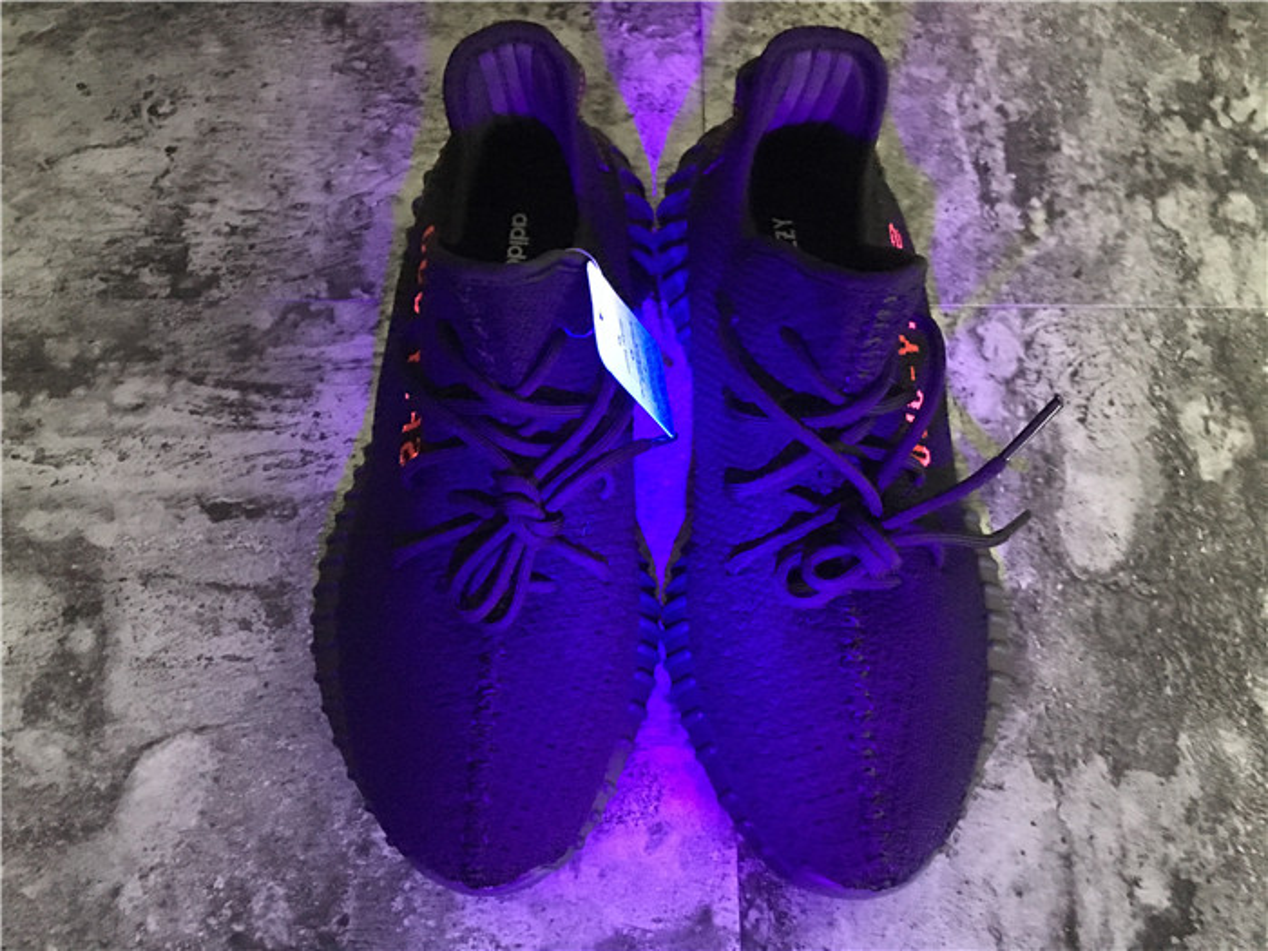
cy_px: 476
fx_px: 1062
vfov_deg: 48.2
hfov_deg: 61.7
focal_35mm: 29
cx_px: 634
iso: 320
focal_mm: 4.15
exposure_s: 1/4
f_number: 2.2
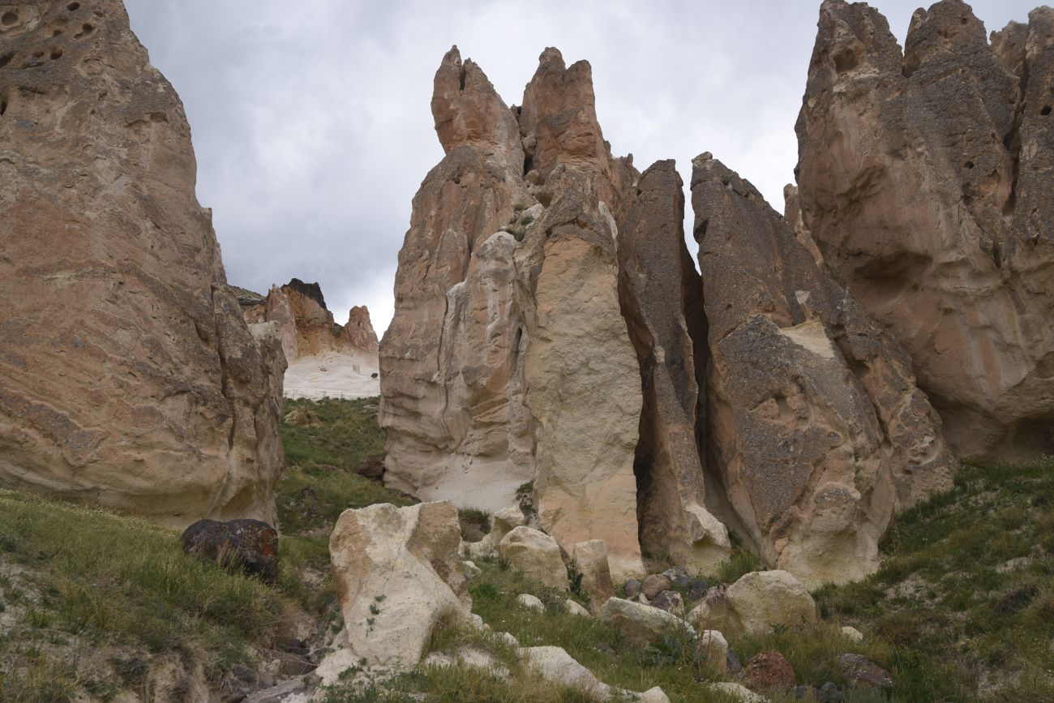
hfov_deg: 58.7
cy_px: 352
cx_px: 527
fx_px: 937
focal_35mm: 32
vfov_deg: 41.1
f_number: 10
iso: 200
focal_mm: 32
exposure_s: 1/125
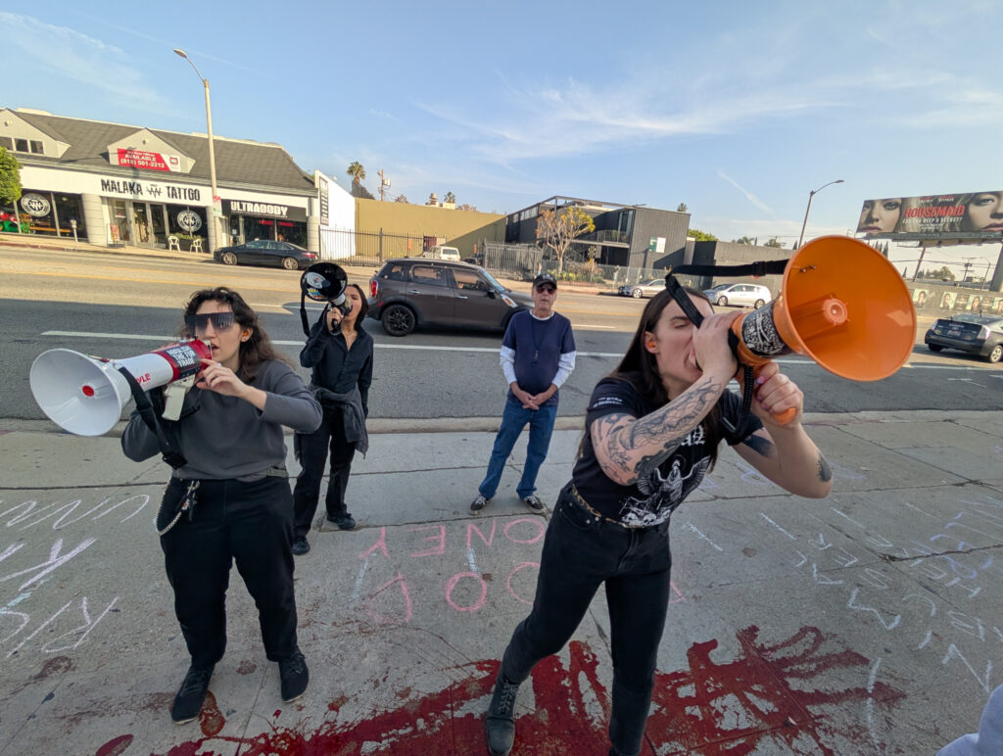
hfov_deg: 110.4
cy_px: 378
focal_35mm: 12
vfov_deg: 94.7
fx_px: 348
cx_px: 502
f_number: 1.7
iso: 49
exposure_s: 1/1828
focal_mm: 2.02
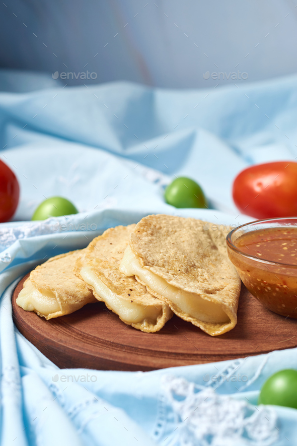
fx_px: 928
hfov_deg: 18.2
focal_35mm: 75
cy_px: 223
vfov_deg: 27.0
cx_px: 148
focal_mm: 50
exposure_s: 1/160
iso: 100
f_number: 5.6
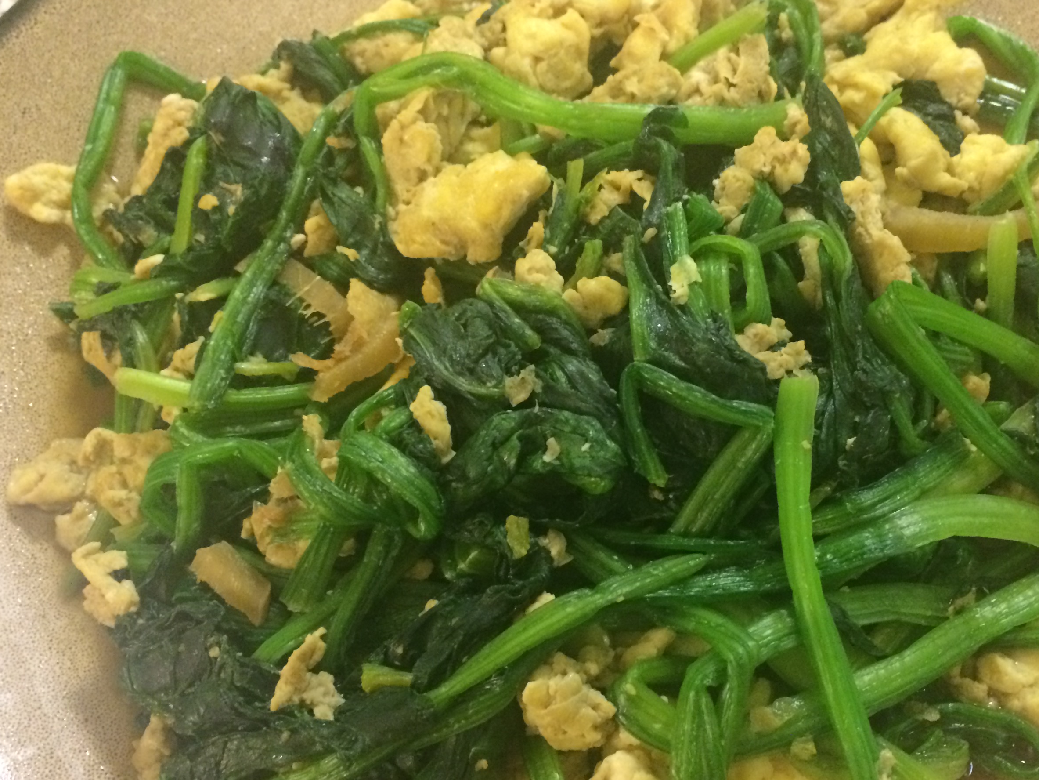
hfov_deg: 46.6
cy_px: 453
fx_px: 1201
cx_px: 608
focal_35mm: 40
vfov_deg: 35.9
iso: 400
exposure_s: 1/15
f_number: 2.2
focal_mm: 4.15
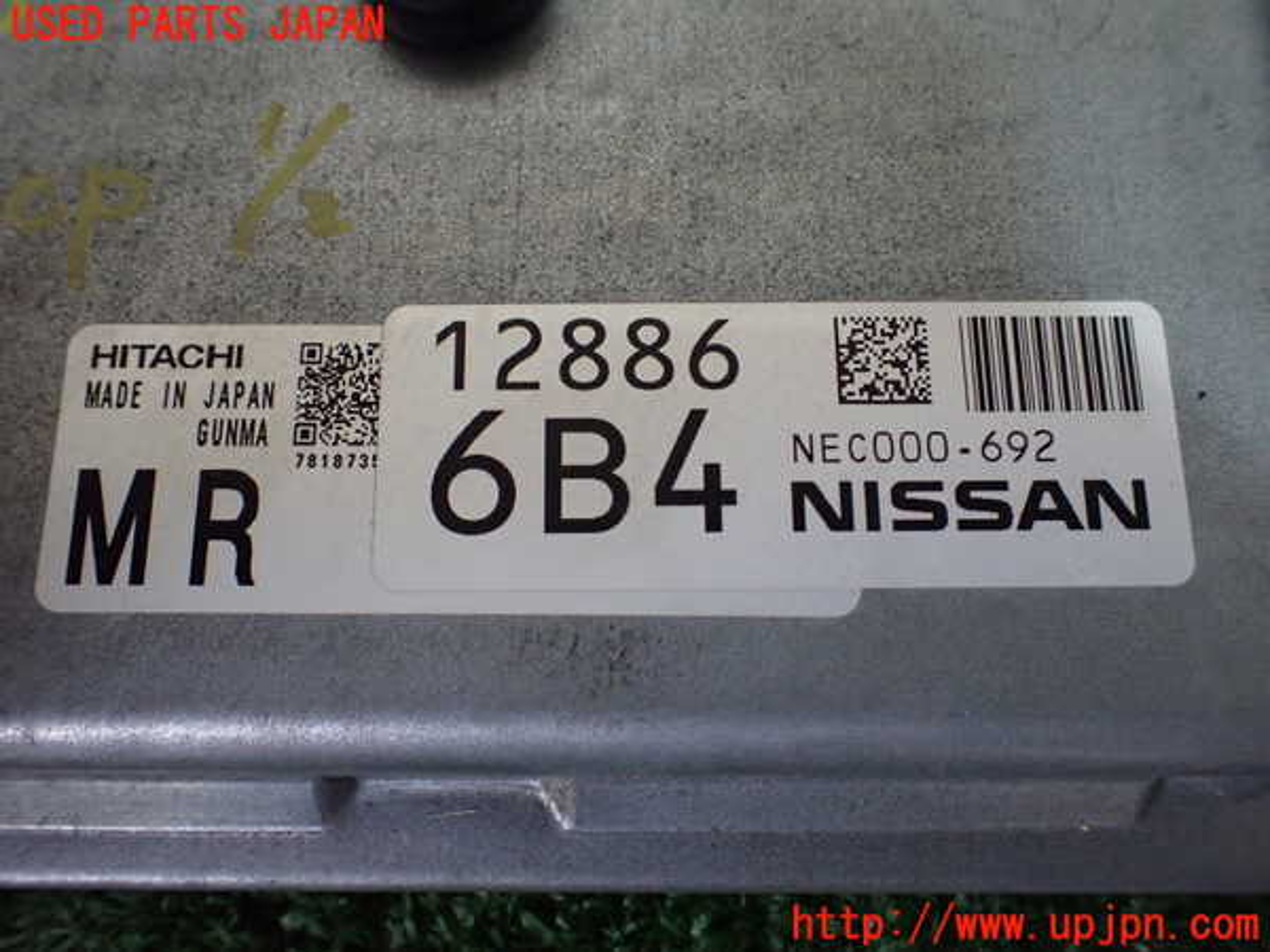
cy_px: 476
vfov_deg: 46.8
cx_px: 635
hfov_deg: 60.0
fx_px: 1101
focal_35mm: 30
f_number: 2.3
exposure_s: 1/100
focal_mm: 5.4
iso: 800
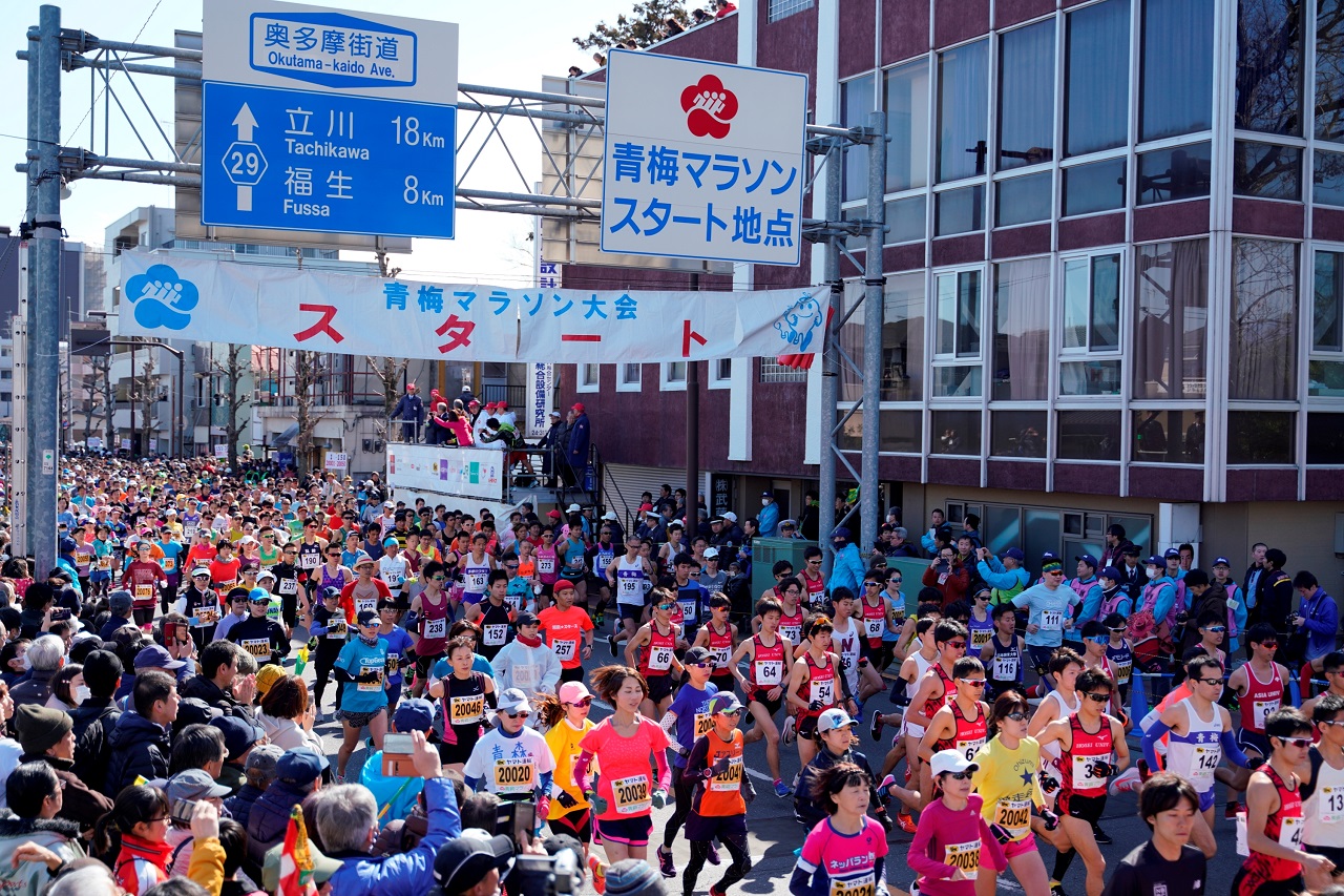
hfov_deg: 46.4
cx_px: 672
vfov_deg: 31.9
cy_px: 448
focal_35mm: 42
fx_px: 1568
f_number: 2.8
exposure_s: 1/1000
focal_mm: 42
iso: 125
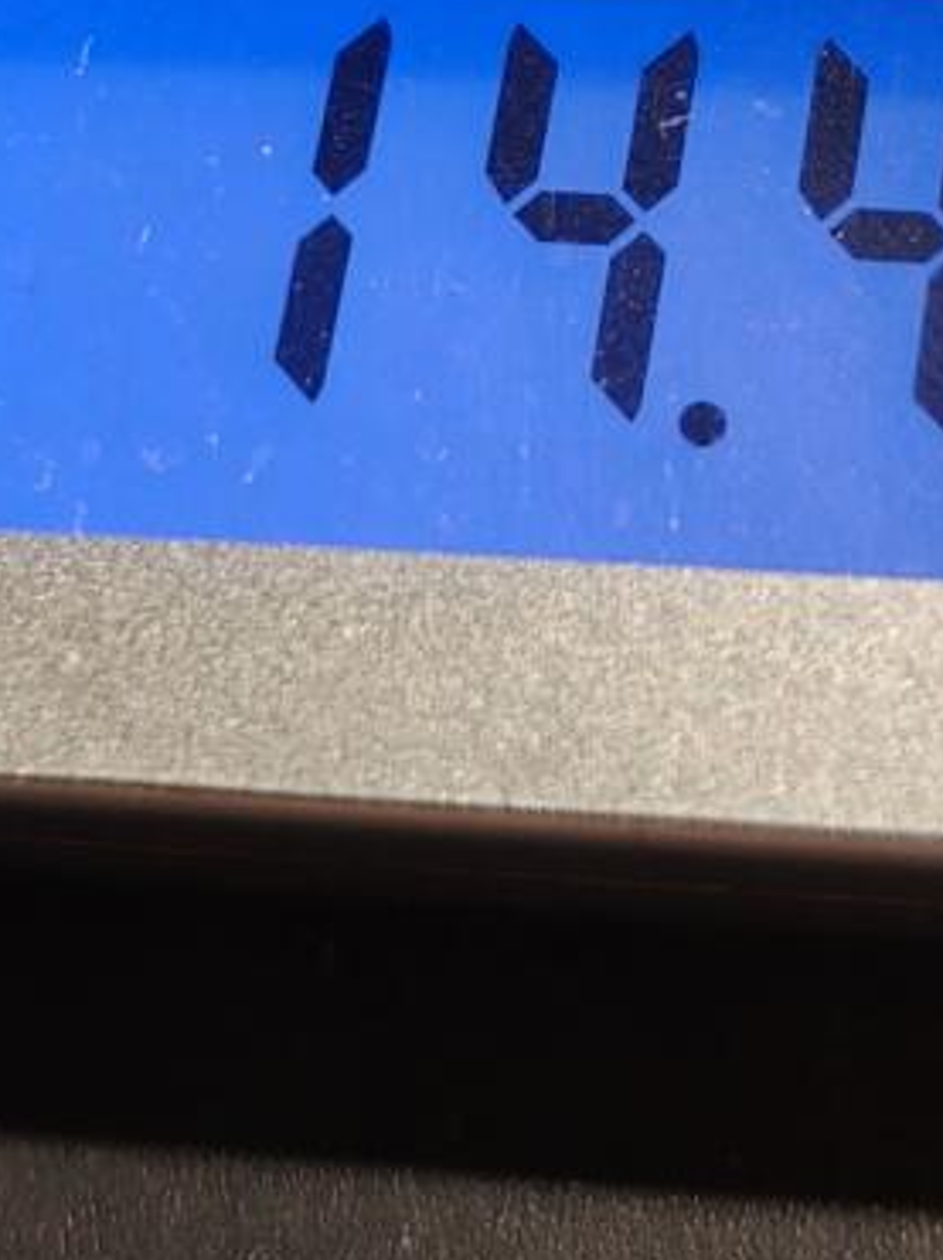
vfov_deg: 16.8
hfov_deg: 13.2
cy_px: -235
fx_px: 4073
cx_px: 534
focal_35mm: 112
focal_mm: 6.06
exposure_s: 1/100
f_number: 1.6
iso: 160
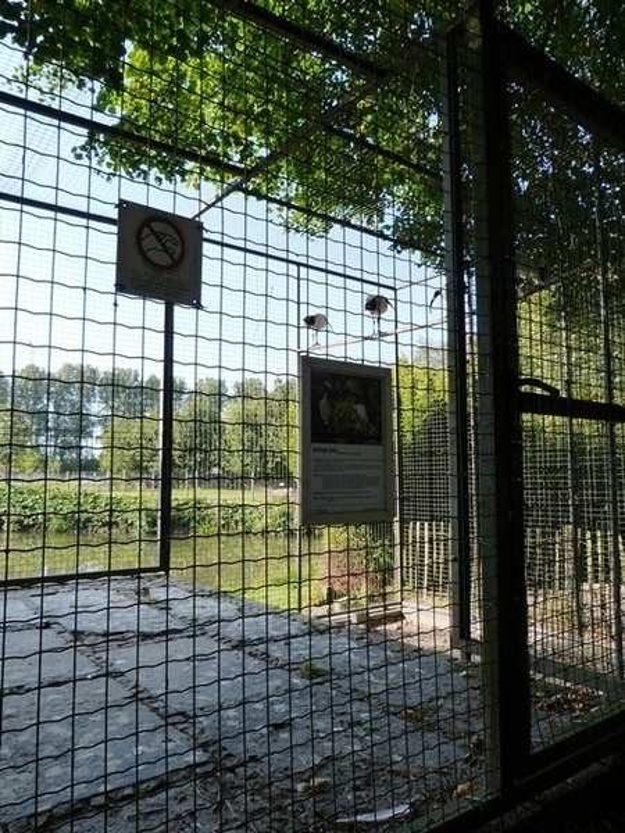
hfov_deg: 54.9
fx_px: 602
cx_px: 312
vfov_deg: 69.4
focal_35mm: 25
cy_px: 416
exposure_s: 1/160
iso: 125
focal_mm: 4.5
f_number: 4
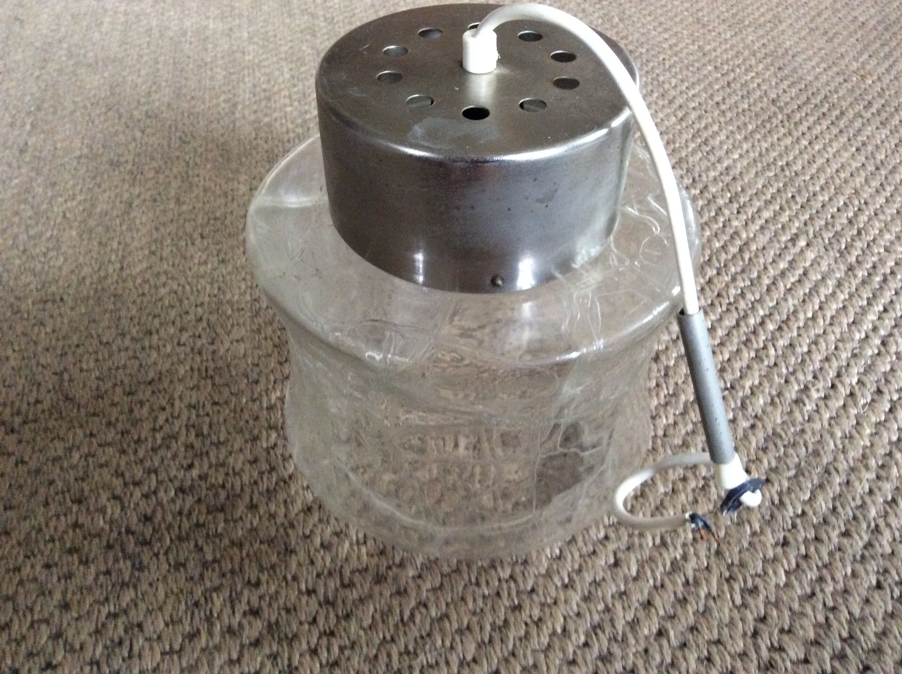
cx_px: 451
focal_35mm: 32
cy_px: 337
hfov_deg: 56.9
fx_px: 833
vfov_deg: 44.1
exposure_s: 1/25
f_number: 2.4
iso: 250
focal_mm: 3.3
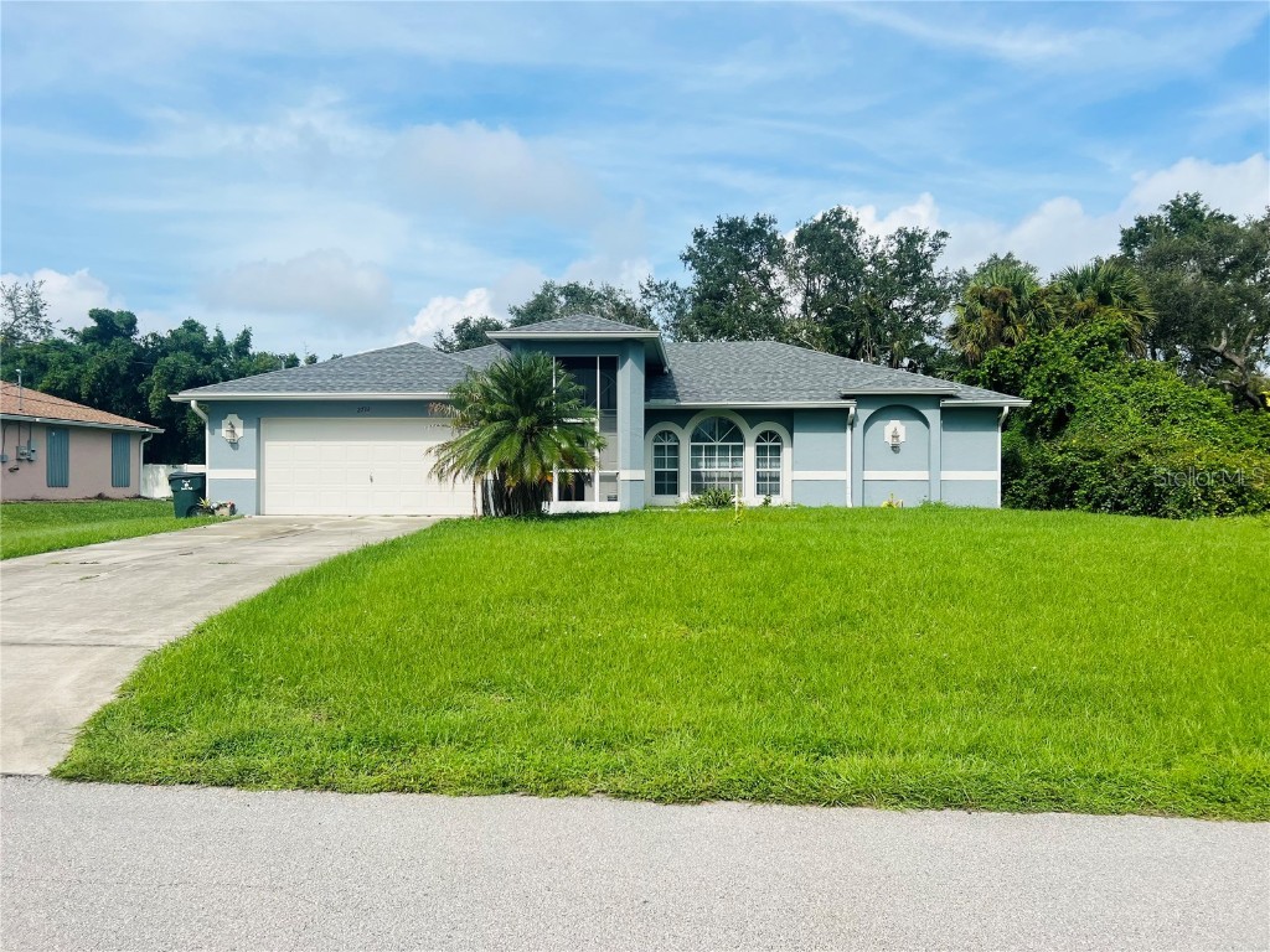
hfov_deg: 67.3
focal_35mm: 26
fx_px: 954
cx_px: 635
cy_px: 476
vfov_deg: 53.1
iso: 50
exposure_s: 1/4630
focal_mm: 5.7
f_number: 1.5
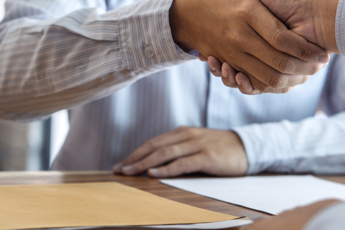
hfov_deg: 19.1
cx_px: 216
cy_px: 81
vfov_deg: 12.8
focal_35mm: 107
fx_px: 1025
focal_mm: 50
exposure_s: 1/60
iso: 400
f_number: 2.8
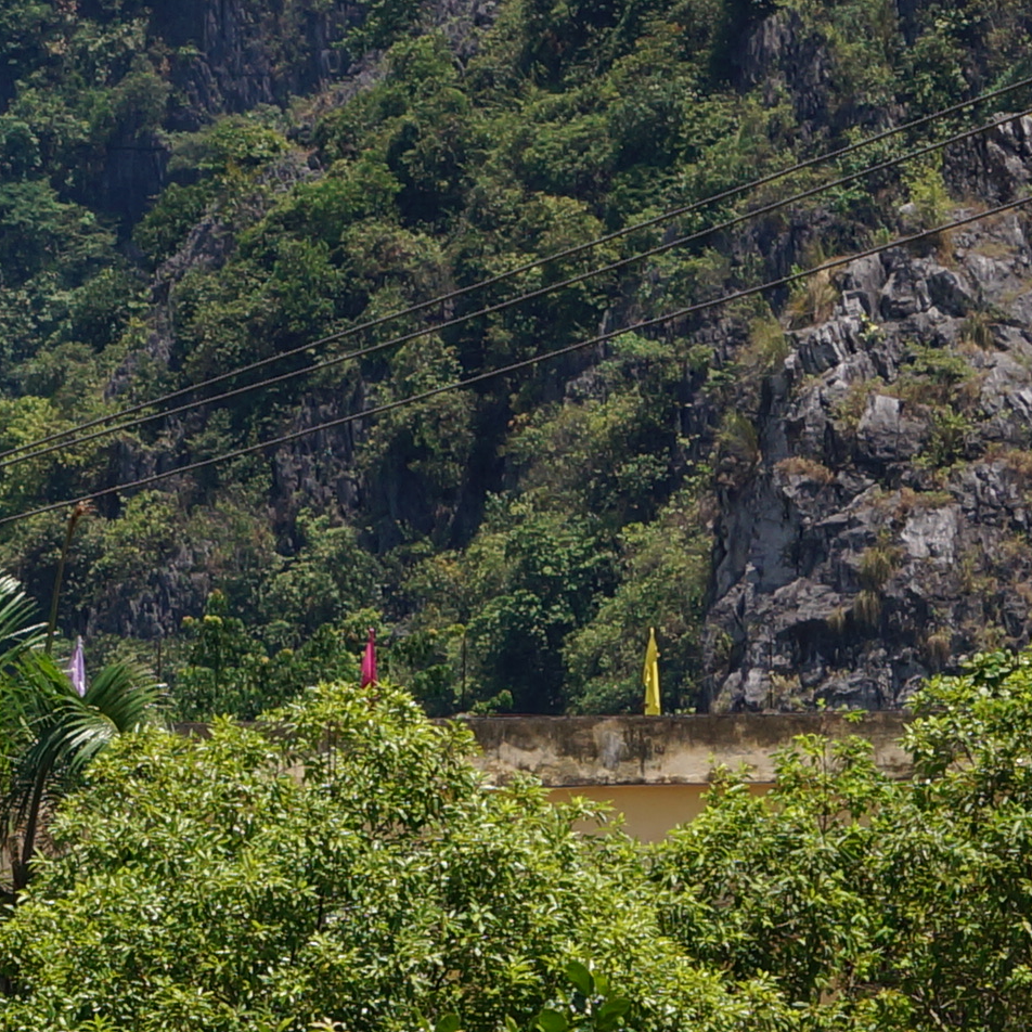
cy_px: 936
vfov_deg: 3.2
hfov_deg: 3.2
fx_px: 18180
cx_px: -1317
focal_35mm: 539
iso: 100
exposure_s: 1/200
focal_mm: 82
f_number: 9
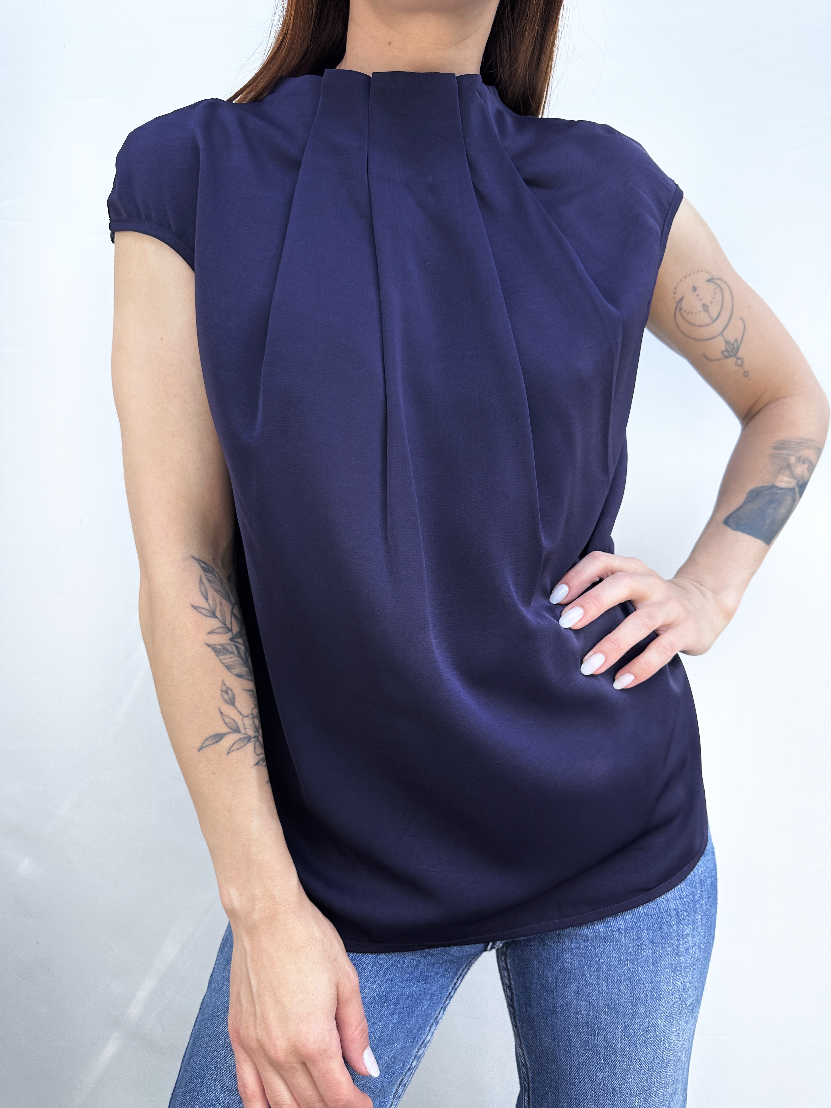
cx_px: 416
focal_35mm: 24
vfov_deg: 71.6
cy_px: 554
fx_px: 768
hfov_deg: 56.8
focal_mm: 6.86
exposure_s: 1/496
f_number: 1.78
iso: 80
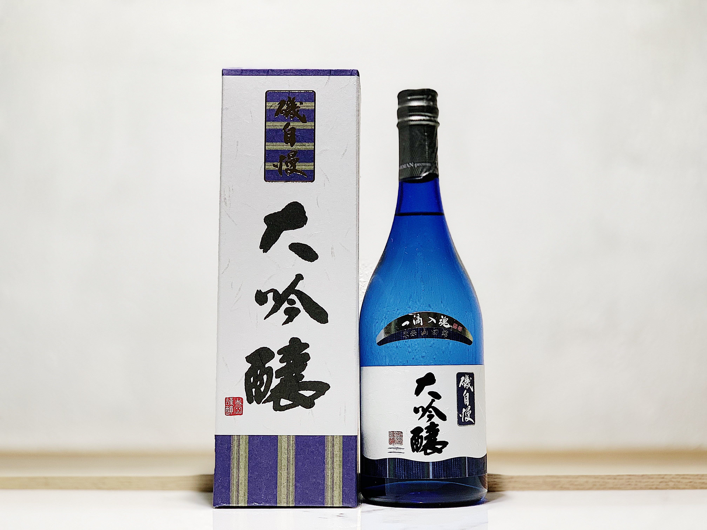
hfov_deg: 36.8
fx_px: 1062
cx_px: 354
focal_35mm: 52
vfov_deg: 28.0
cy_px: 265
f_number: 2.4
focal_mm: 6
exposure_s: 1/45
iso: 80
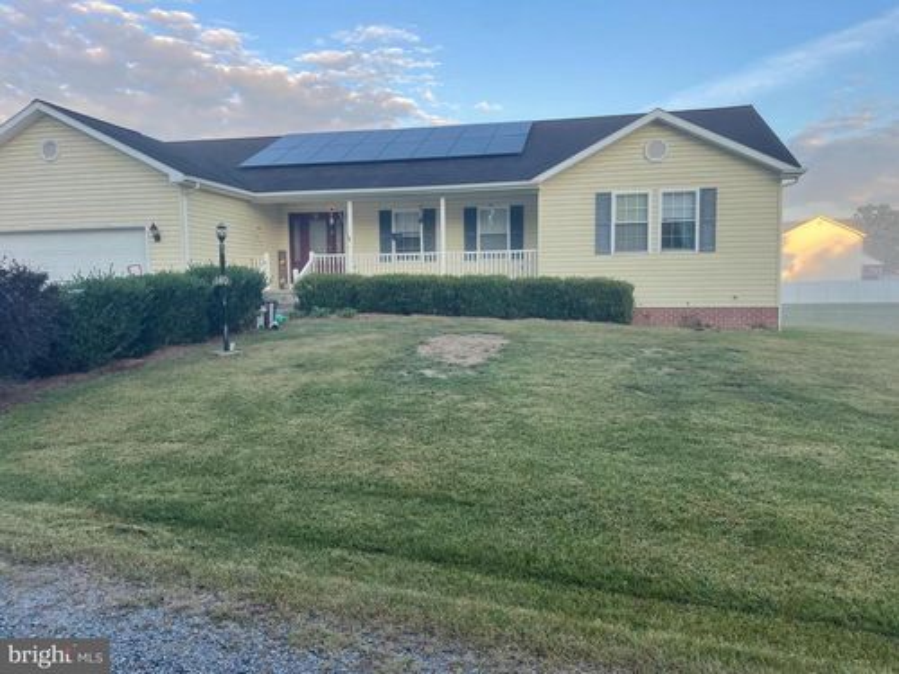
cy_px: 337
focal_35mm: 26
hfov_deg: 67.3
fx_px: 675
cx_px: 450
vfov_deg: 53.1
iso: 32
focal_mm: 4.2
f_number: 1.6
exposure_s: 1/376
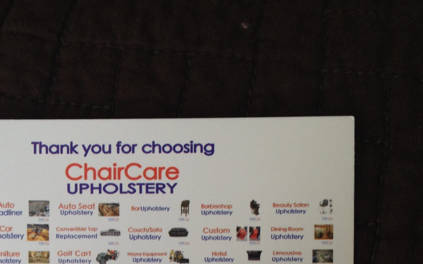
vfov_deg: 20.0
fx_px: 726
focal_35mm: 63
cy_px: 264
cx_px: 143
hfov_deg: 32.2
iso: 50
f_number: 2.4
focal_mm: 4.28
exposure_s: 1/40
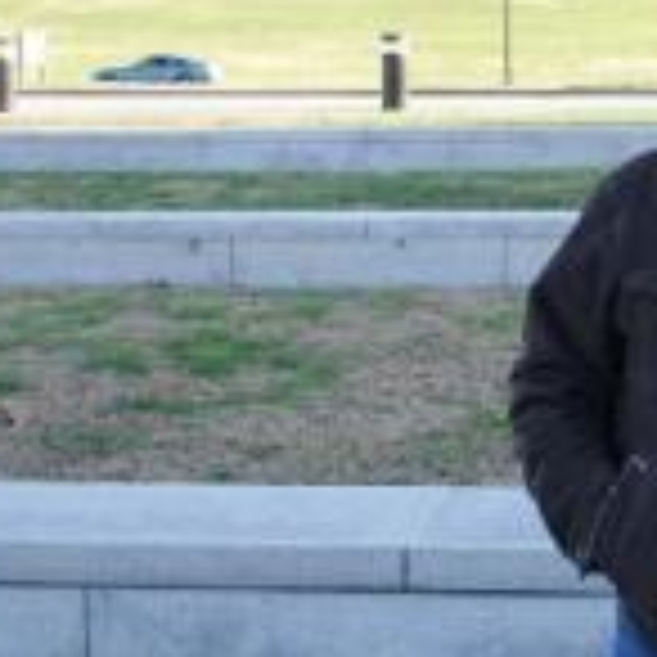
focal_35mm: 84
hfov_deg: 19.6
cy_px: 153
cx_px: 765
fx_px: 1804
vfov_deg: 20.5
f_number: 6.3
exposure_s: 1/60
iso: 100
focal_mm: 24
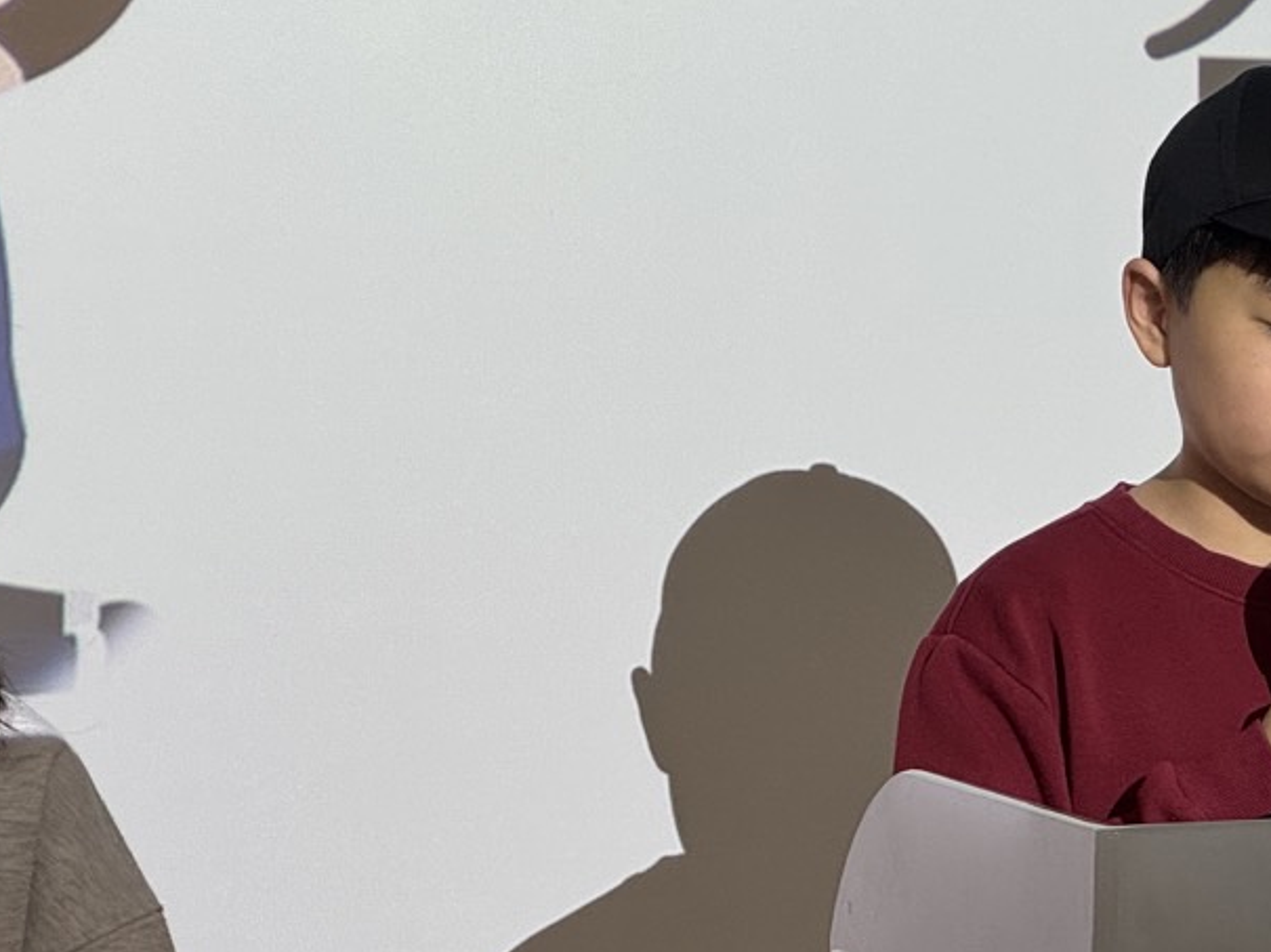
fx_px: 5981
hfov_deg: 12.0
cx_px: 1151
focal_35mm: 163
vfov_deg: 9.1
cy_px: 267
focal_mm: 9
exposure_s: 1/120
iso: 100
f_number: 2.8
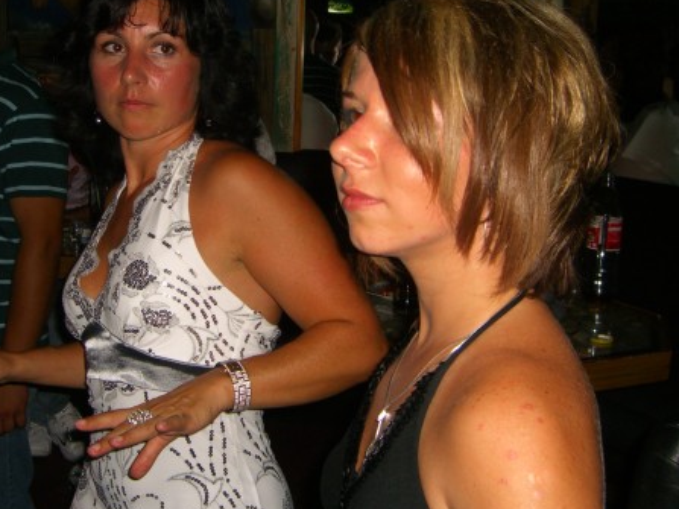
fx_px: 1000
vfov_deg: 28.5
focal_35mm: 51
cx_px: 286
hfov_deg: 37.4
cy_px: 213
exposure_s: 1/60
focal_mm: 7.9
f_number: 2.8
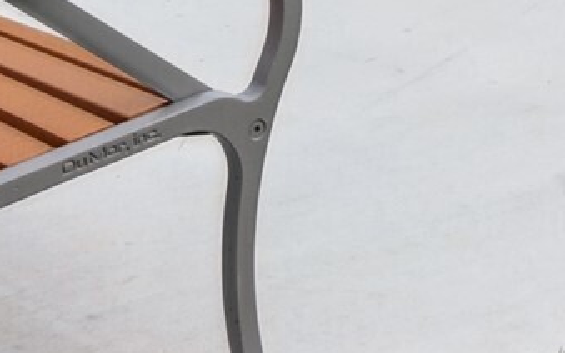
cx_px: 526
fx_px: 1648
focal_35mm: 107
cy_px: -405
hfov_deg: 19.1
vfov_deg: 10.9
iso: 200
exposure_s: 1/50
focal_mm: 13.8
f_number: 11
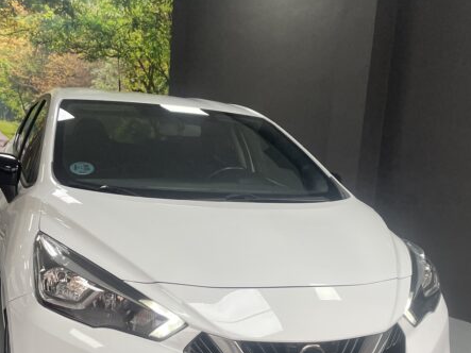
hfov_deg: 40.4
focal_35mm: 47
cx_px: 236
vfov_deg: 30.6
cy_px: 241
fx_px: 639
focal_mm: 4.2
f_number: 1.6
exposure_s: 1/100
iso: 80
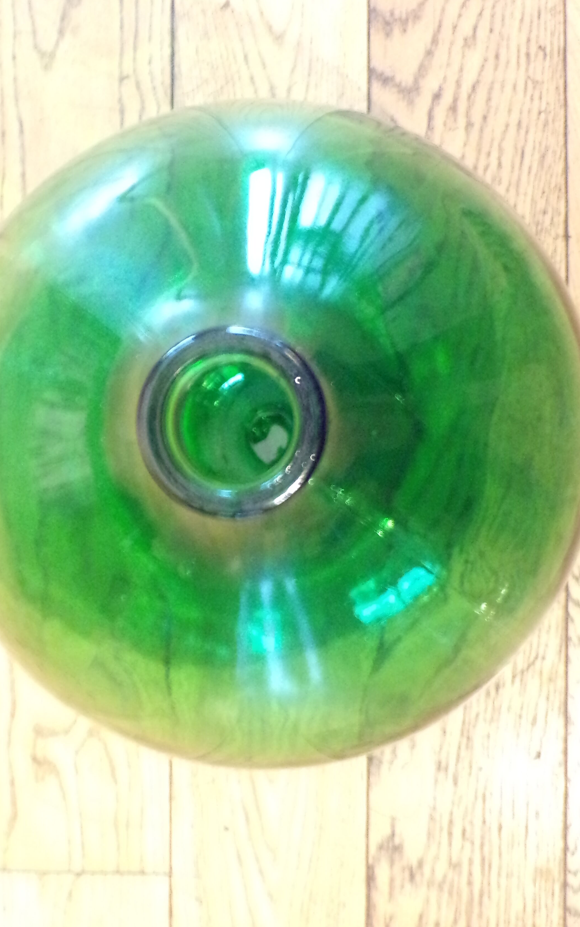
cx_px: 220
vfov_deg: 37.5
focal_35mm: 54
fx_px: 1366
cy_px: 420
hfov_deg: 23.9
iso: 800
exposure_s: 1/5
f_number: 3.3
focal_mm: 6.6
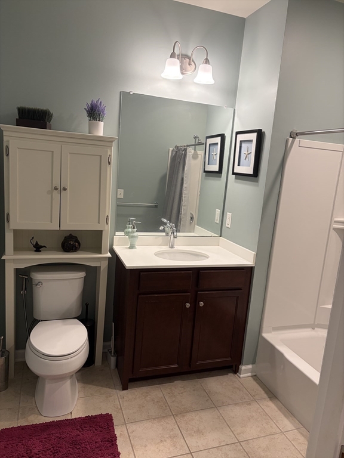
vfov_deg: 67.3
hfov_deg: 53.1
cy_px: 229
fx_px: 345
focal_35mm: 26
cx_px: 172
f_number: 1.6
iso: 125
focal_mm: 5.96
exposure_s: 1/60
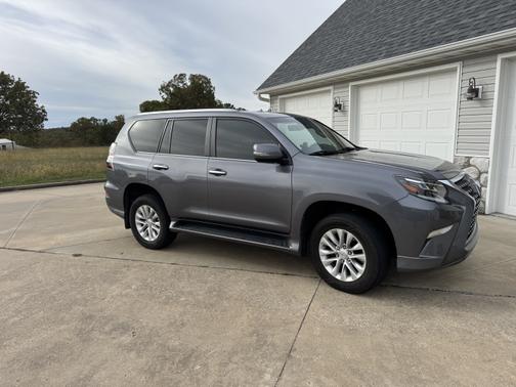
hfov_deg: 71.6
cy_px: 194
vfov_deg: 56.8
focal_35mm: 24
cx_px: 258
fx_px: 358
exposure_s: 1/3802
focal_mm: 6.76
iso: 80
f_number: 1.78
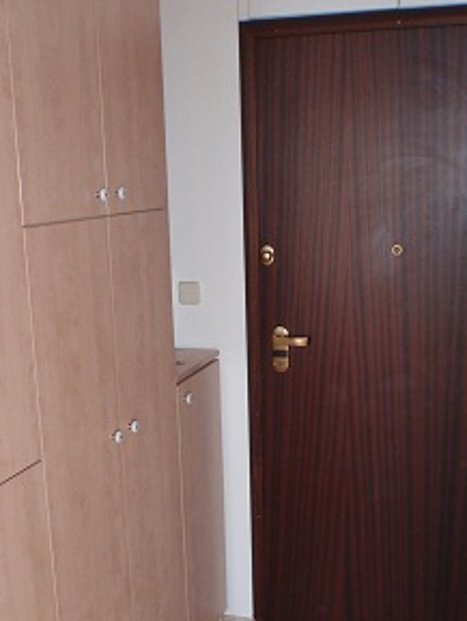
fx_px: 863
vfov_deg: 39.1
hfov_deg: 30.3
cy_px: 419
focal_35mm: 48
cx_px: 230
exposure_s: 1/30
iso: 100
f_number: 3.5
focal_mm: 5
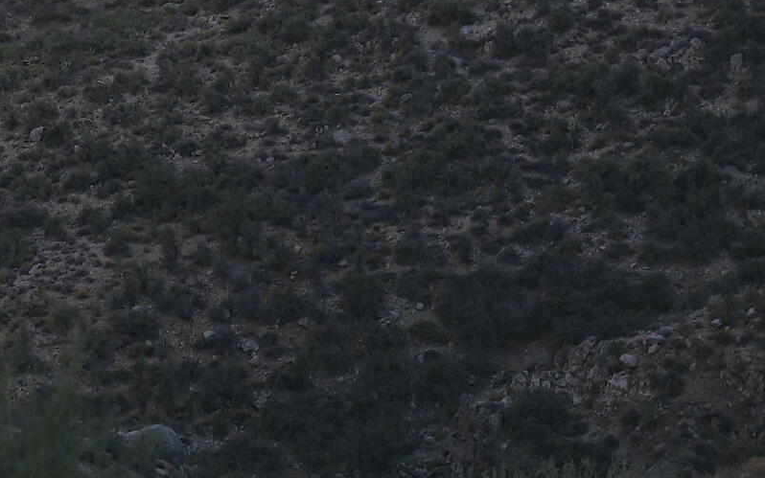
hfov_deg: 7.6
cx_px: -650
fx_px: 5588
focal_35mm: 268
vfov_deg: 4.8
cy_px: -367
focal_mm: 70
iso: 100
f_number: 4.5
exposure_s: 1/320
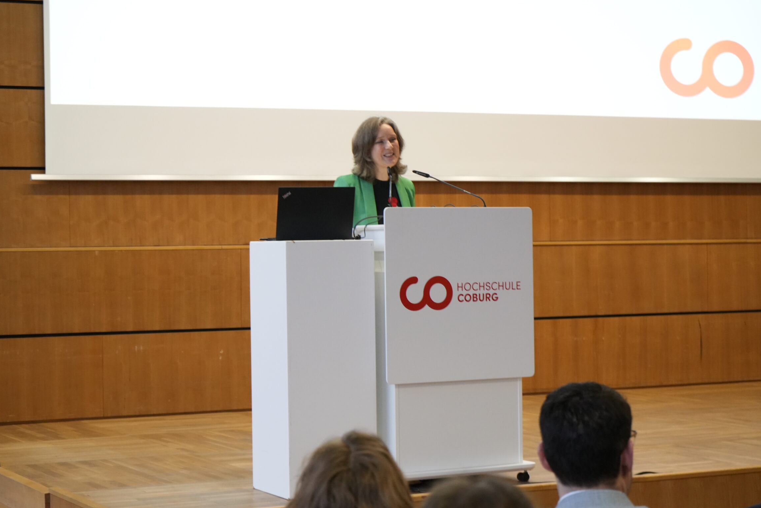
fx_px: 1649
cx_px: 359
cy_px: 240
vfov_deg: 17.5
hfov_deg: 26.0
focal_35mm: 78
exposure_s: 1/160
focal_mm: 70
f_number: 5.6
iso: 4000
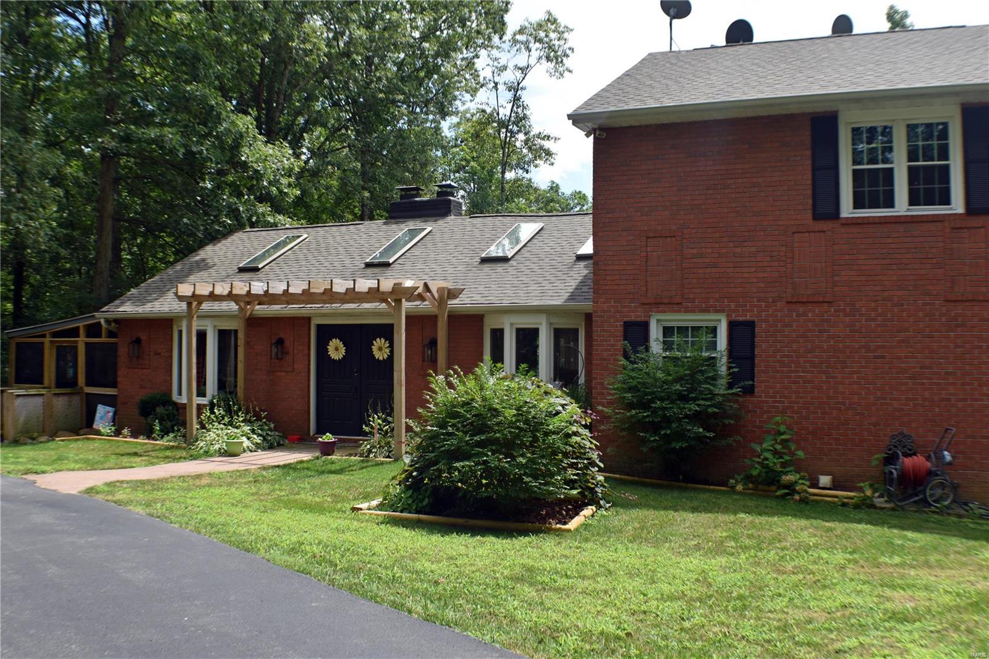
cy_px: 330
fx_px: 1277
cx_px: 494
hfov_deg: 42.3
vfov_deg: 28.9
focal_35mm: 46
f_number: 8
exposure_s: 1/250
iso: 160
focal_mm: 31
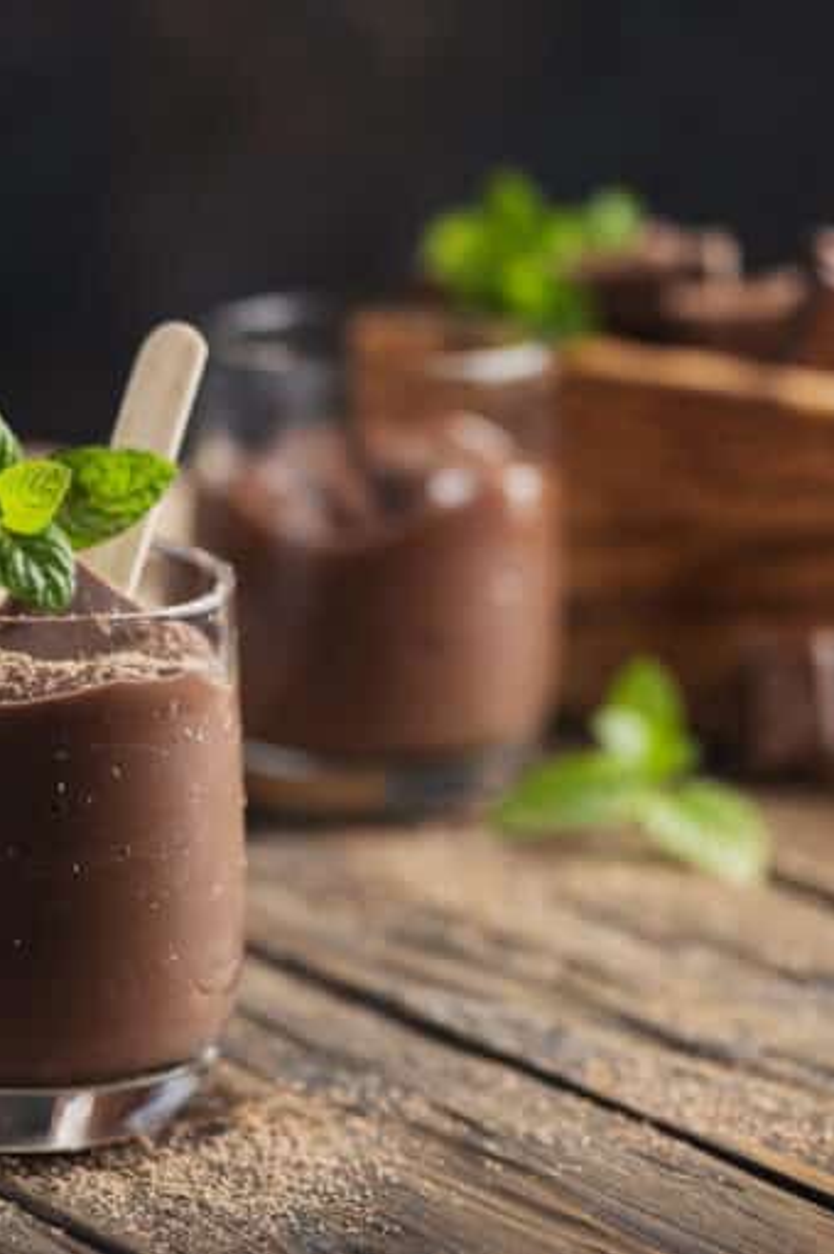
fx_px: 5498
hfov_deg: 8.6
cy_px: 627
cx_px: 110
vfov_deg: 13.0
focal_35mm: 158
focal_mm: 105
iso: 100
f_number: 5
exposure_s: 1/160
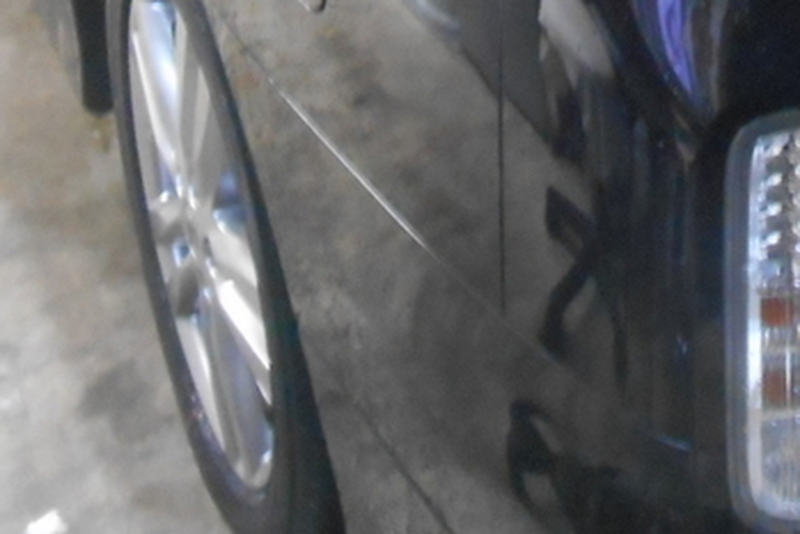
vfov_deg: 13.5
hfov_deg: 20.7
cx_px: 903
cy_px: -358
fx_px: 2067
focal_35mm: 93
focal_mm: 4.7
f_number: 3.4
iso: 560
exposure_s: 1/8
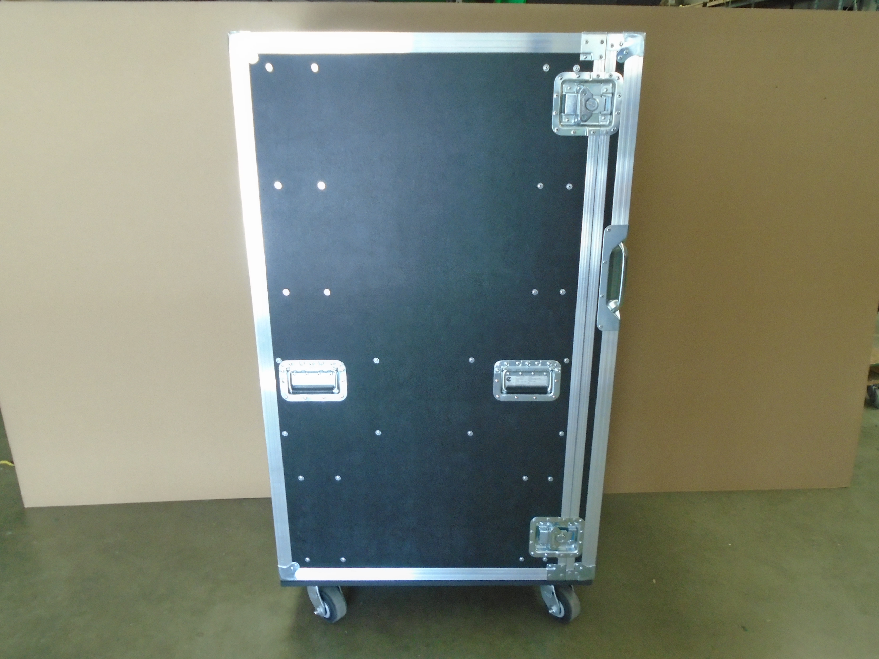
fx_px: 660
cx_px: 440
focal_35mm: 26
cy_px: 330
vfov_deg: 53.1
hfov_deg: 67.3
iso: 250
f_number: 3.2
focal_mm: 4.6
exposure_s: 1/30
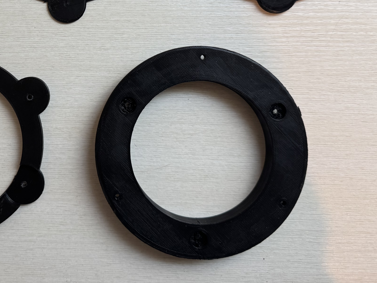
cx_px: 87
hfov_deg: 42.3
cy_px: 34
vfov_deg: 32.1
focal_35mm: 43
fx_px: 468
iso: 200
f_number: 1.78
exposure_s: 1/60
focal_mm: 6.76
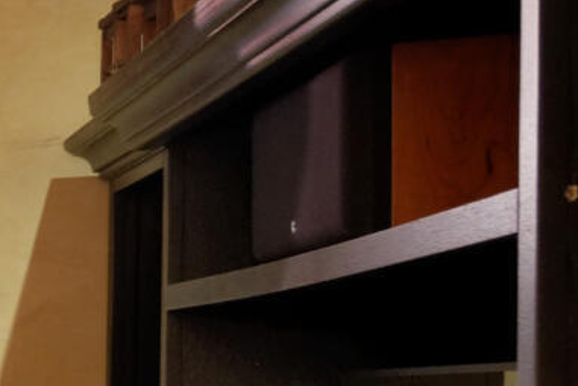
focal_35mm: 134
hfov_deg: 8.7
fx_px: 2151
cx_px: -1597
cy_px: 486
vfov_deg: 10.1
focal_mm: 17
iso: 400
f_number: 6.3
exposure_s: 1/1.6
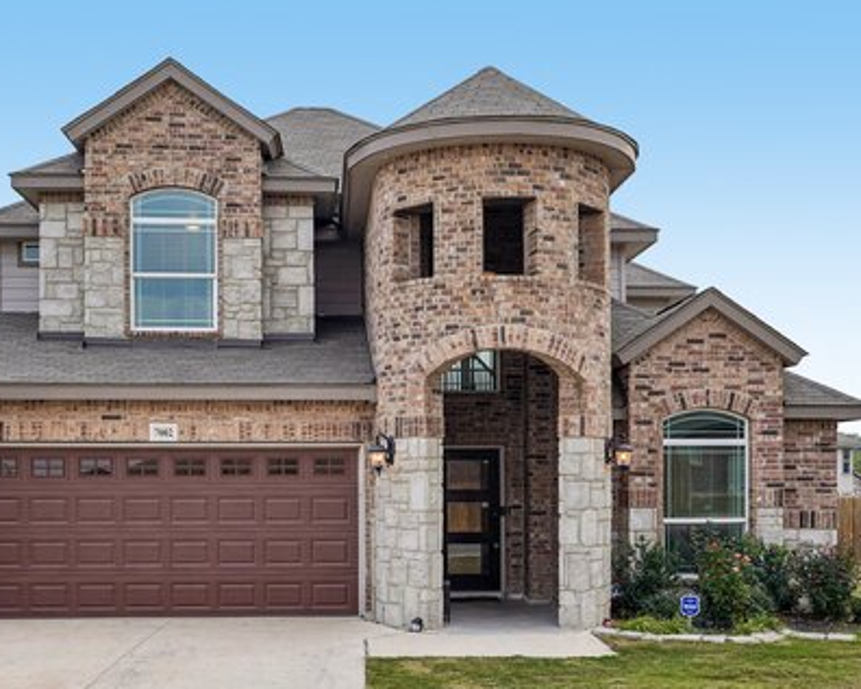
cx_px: 394
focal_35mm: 44
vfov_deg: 34.2
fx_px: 1121
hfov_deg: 42.0
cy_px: 353
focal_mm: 29
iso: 100
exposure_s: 1/80
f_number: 8
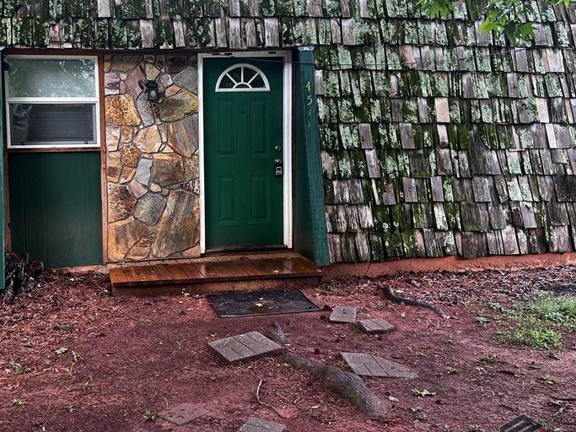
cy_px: 175
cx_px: 178
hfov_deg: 46.9
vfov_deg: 36.7
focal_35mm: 39
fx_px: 649
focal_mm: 5.7
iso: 80
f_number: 1.5
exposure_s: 1/121
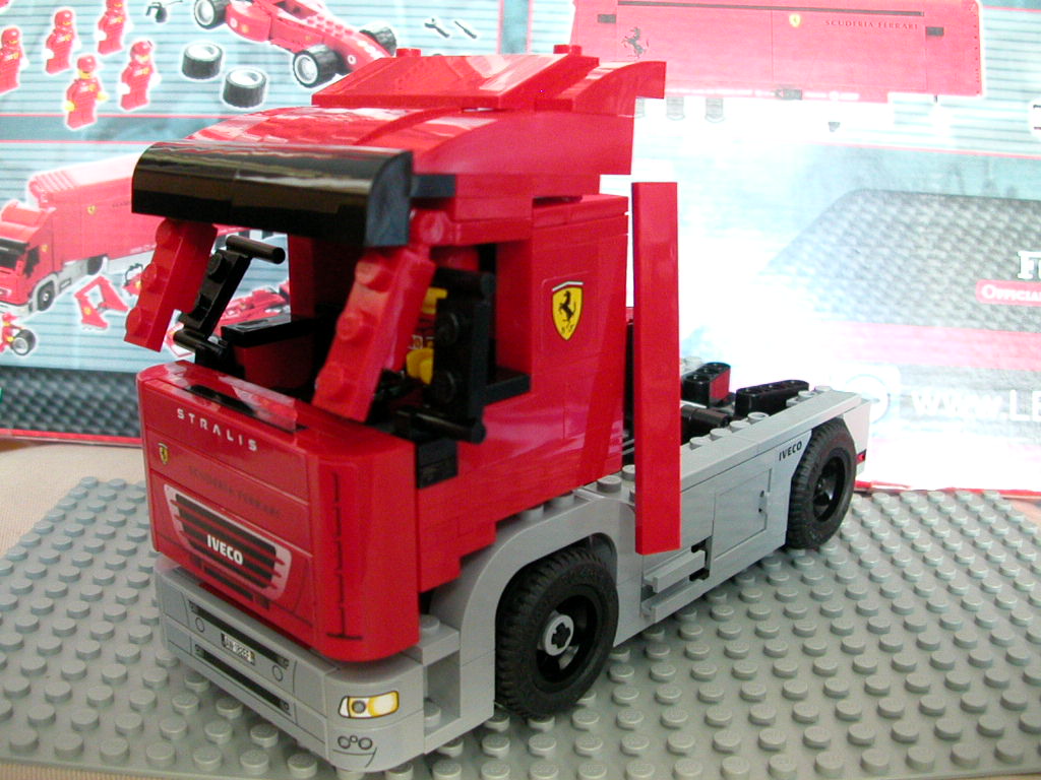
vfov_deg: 38.7
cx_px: 520
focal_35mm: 37
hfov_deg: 50.1
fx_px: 1113
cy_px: 390
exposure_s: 1/26.2
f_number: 2.7
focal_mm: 5.6
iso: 400
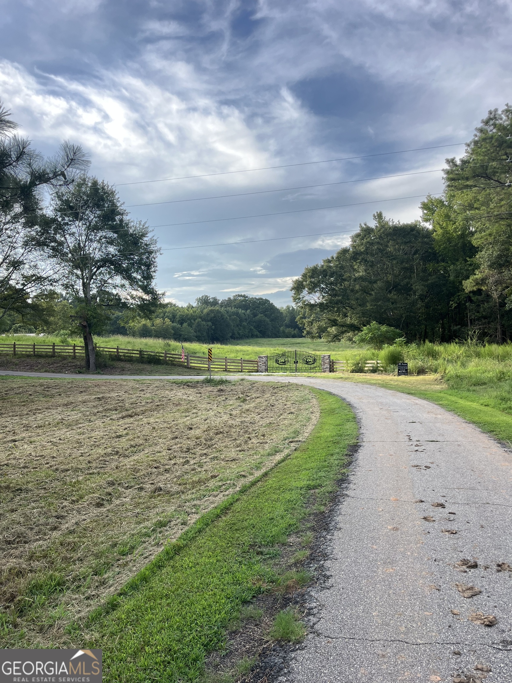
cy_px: 342
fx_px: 513
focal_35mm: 26
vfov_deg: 67.3
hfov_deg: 53.1
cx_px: 256
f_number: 1.6
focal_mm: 5.1
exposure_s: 1/440
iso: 50
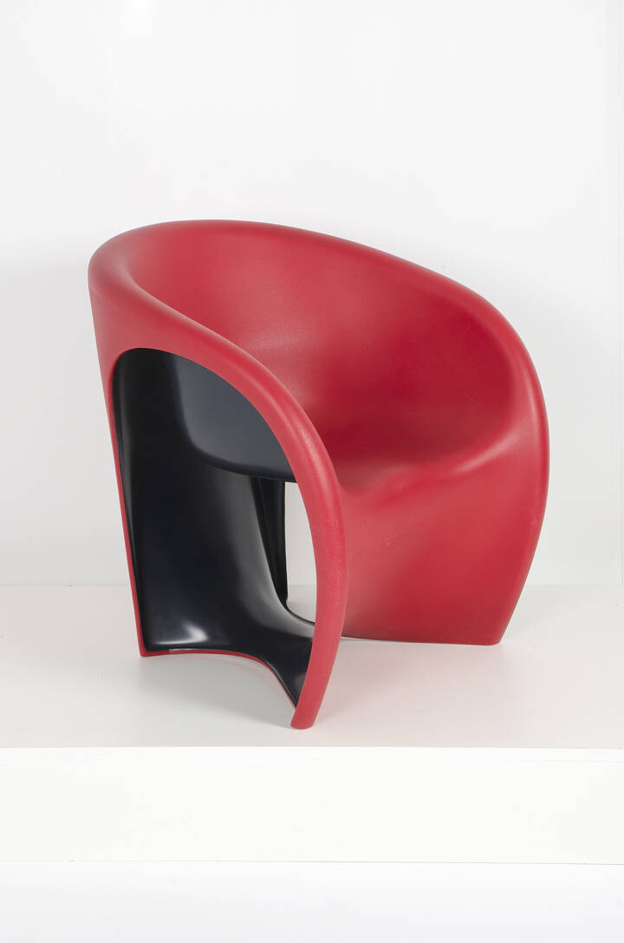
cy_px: 472
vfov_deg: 28.1
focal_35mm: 72
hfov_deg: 18.8
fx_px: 1880
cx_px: 312
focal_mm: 48
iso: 100
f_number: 22
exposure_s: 1/200
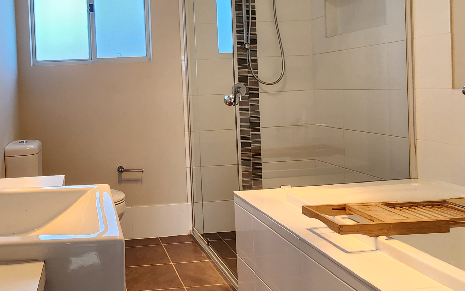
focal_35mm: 30
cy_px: 99
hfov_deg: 59.8
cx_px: 121
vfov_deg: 41.3
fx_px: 380
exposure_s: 1/50
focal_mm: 2.2
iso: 64
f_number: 2.2
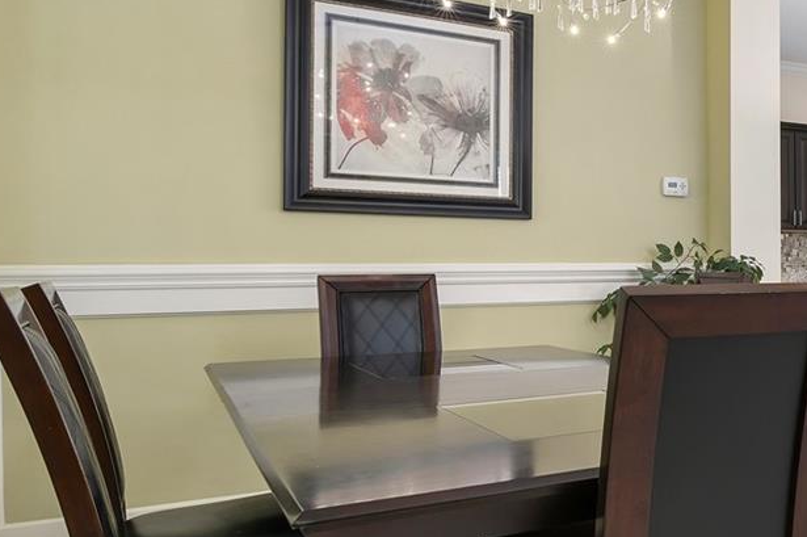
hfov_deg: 38.9
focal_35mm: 39
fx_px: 874
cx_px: 928
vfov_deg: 34.2
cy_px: 272
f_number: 9
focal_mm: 15
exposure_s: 1/5
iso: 400
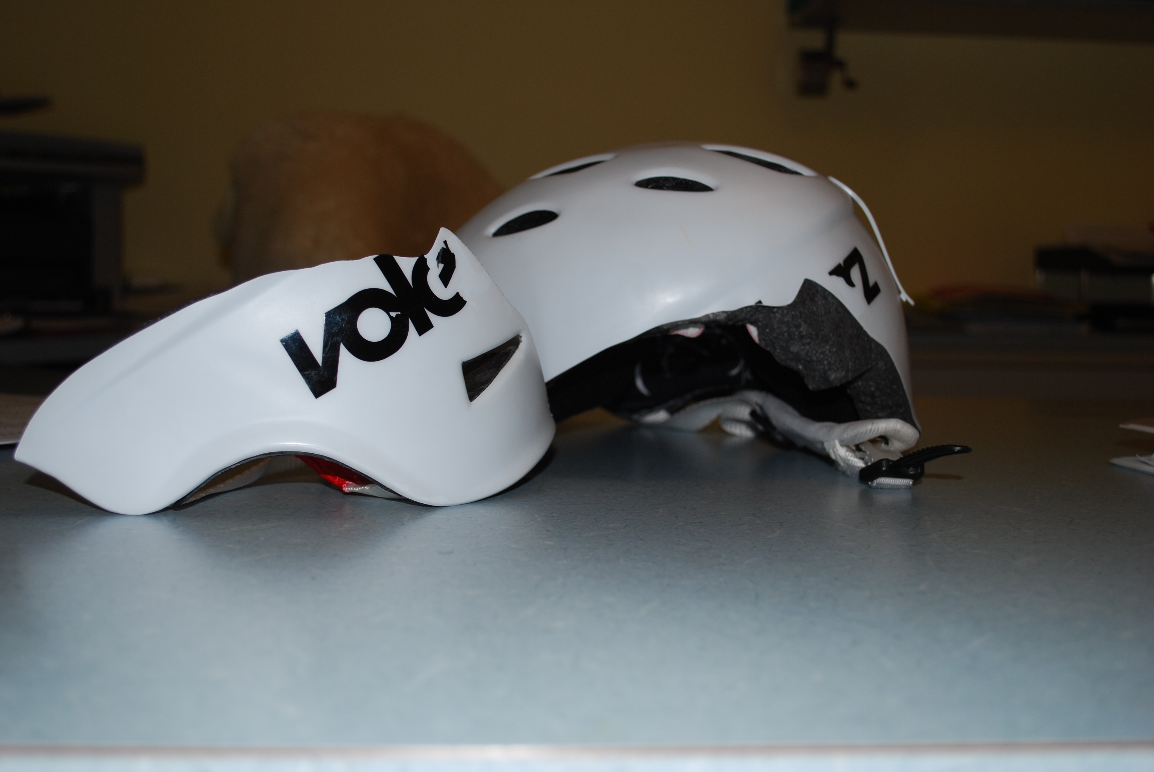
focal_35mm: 39
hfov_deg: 49.5
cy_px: 386
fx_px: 1252
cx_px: 577
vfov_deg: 34.3
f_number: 4.5
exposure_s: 1/60
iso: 200
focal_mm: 26
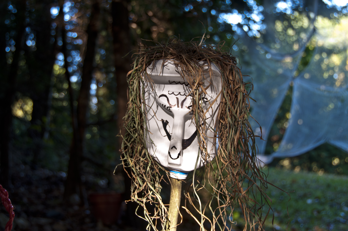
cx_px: 174
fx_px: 695
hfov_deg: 28.1
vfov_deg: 18.9
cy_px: 116
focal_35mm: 72
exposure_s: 1/25
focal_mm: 48
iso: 200
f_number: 5
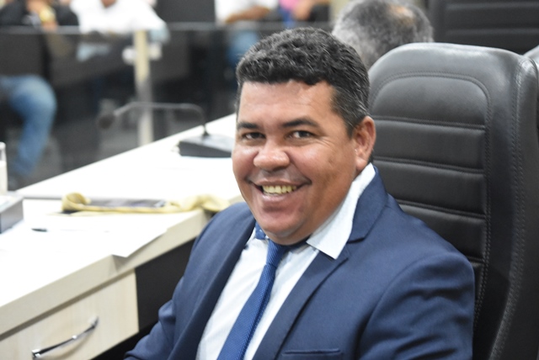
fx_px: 1529
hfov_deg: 20.0
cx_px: 270
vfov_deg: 13.4
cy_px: 180
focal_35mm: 102
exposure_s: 1/60
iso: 5000
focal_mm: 68
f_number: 4.5
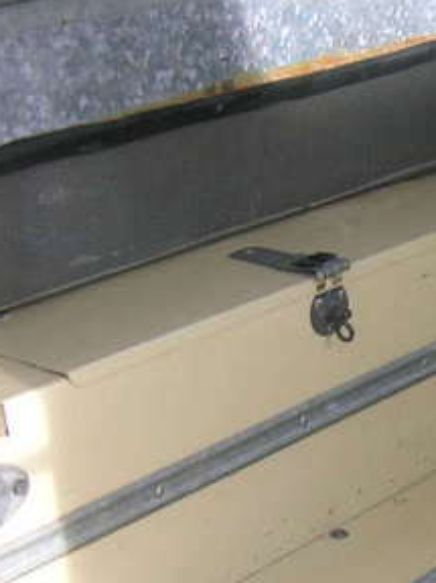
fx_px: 1529
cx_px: 604
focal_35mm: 91
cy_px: 354
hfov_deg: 15.3
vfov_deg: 21.5
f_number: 2.9
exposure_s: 1/56.2
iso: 50
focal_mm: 5.7
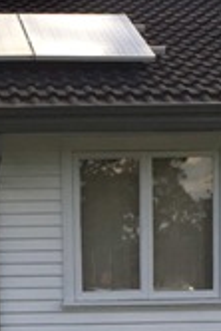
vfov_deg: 13.6
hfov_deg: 9.4
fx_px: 1332
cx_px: -26
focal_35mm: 145
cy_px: 447
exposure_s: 1/732
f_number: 2.2
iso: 25
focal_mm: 4.15
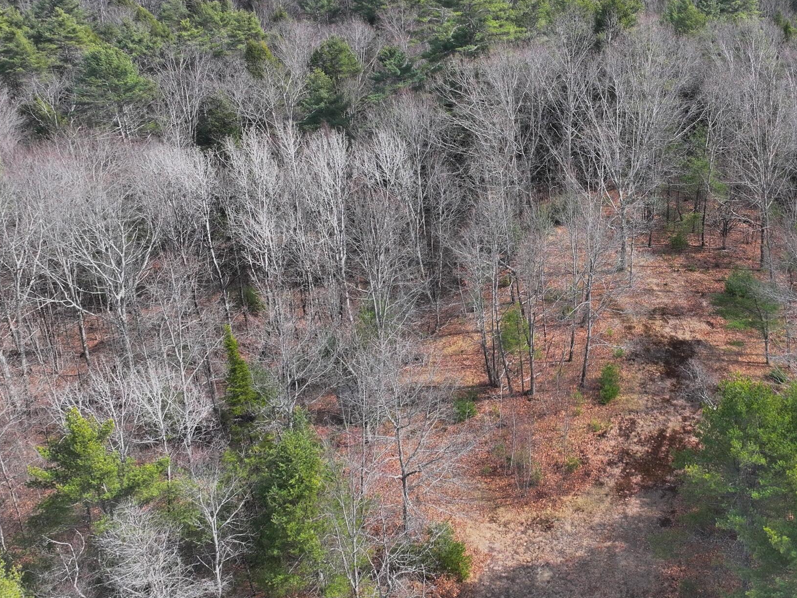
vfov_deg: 32.8
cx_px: 623
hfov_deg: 41.4
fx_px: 1013
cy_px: 246
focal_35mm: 44
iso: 180
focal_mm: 12.29
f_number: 2.8
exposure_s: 1/1250
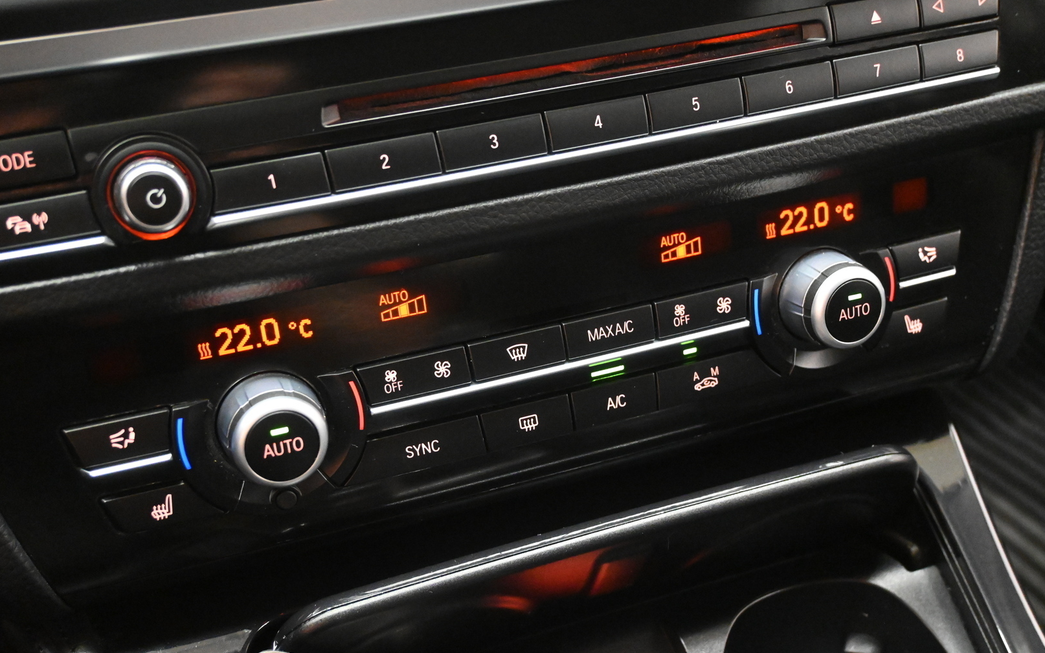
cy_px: 346
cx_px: 522
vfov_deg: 28.9
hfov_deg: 44.8
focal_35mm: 45
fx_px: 1267
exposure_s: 1/50
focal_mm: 29
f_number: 4.8
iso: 8000
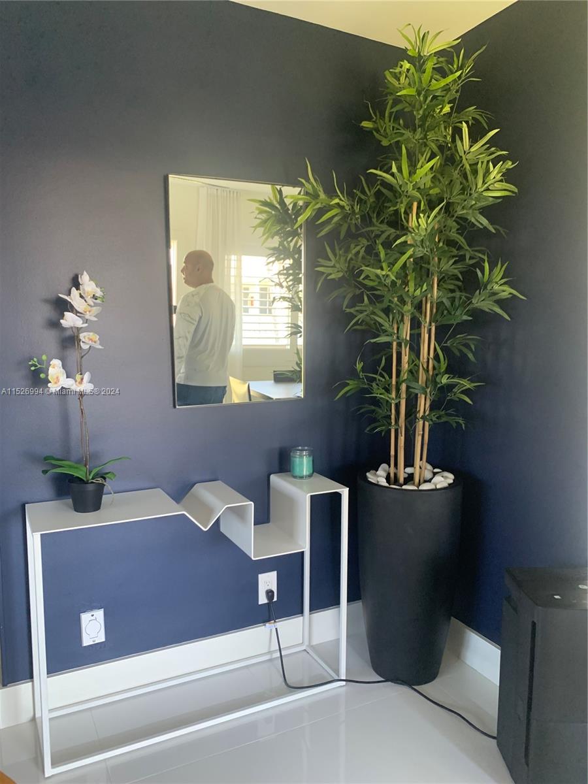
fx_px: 589
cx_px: 294
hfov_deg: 53.1
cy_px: 392
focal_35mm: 26
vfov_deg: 67.3
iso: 200
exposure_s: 1/60
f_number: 1.8
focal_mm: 4.25
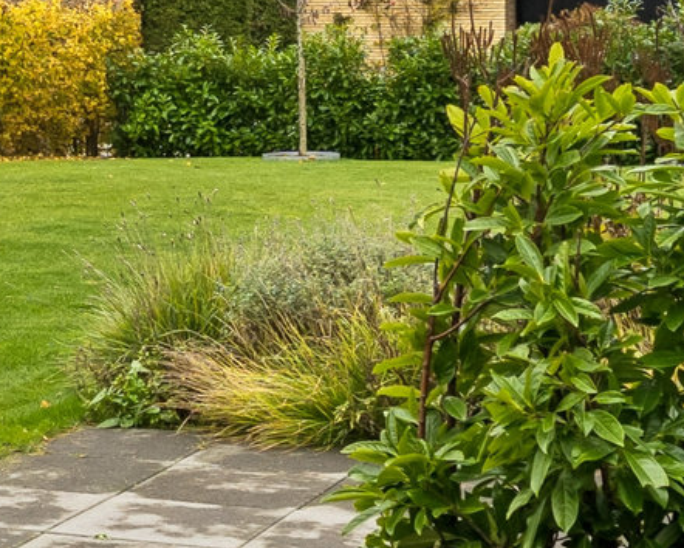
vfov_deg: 12.7
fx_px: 2451
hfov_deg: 15.4
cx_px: -104
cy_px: 82
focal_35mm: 121
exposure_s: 1/45
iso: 100
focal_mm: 19
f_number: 8
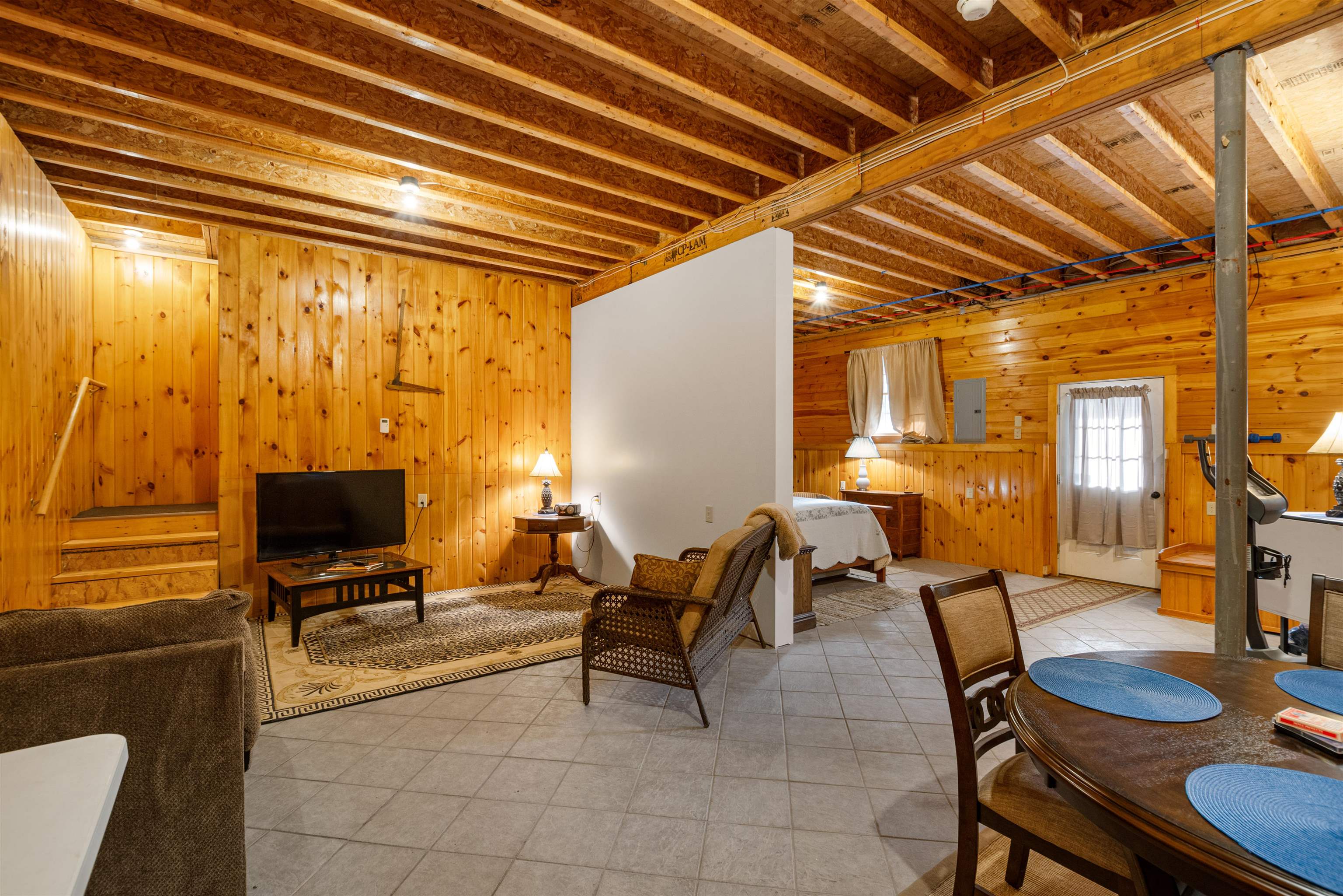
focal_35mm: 15
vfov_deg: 77.3
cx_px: 672
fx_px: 560
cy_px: 448
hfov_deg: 100.4
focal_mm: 10
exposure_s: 1/1.25
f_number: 8
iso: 100
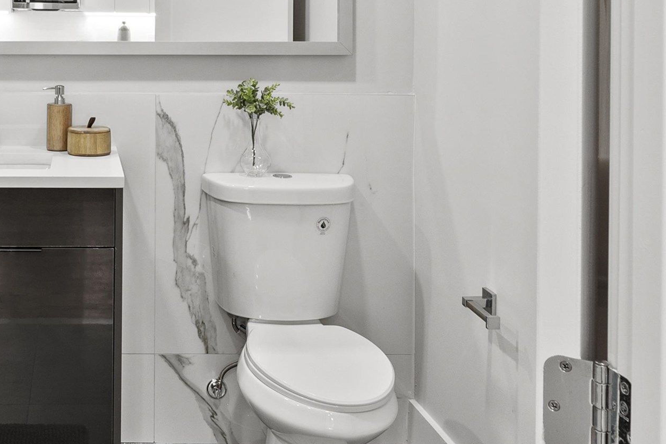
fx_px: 906
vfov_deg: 26.5
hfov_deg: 38.6
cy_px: 35
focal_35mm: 49
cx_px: 122
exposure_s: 1.6
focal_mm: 13.5
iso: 200
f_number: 8
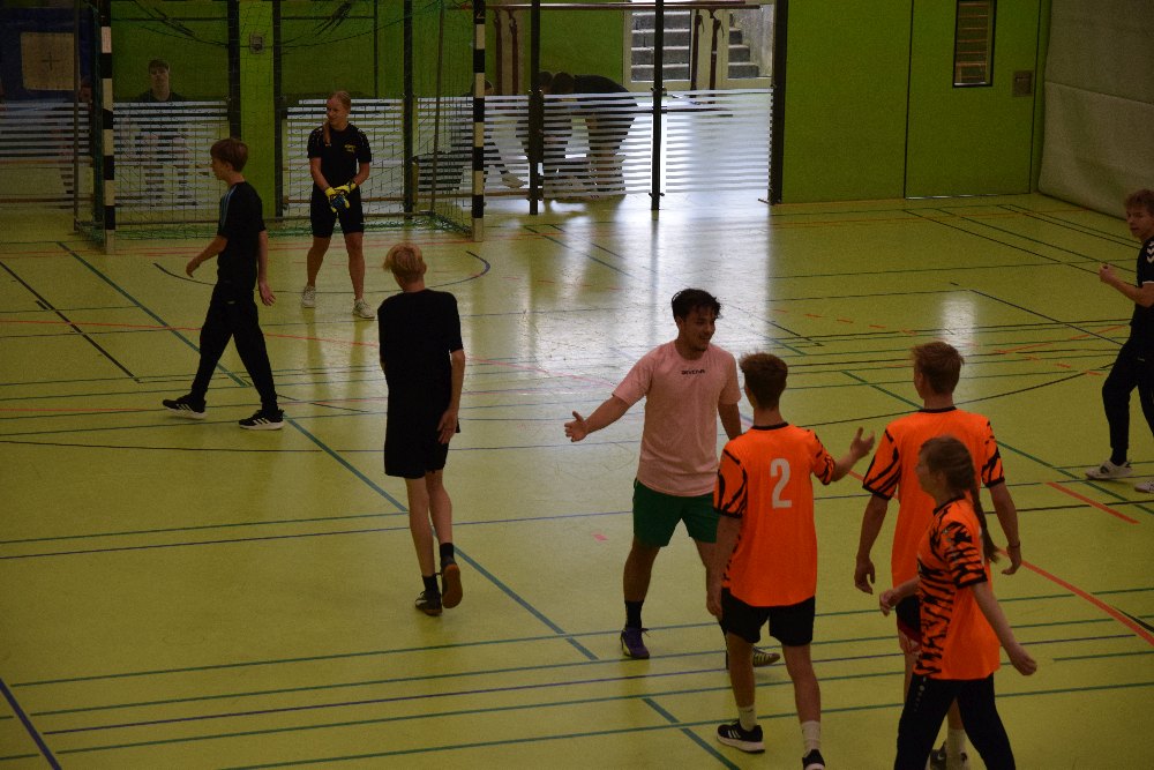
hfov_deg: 19.5
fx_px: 3366
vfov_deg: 13.0
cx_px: 577
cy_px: 385
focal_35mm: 105
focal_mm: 70
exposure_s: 1/500
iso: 2000
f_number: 4
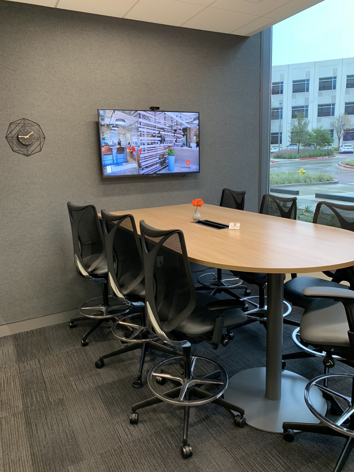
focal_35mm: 26
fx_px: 355
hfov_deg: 53.1
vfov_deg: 67.3
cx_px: 177
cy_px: 236
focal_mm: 4.25
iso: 160
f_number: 1.8
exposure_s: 1/60
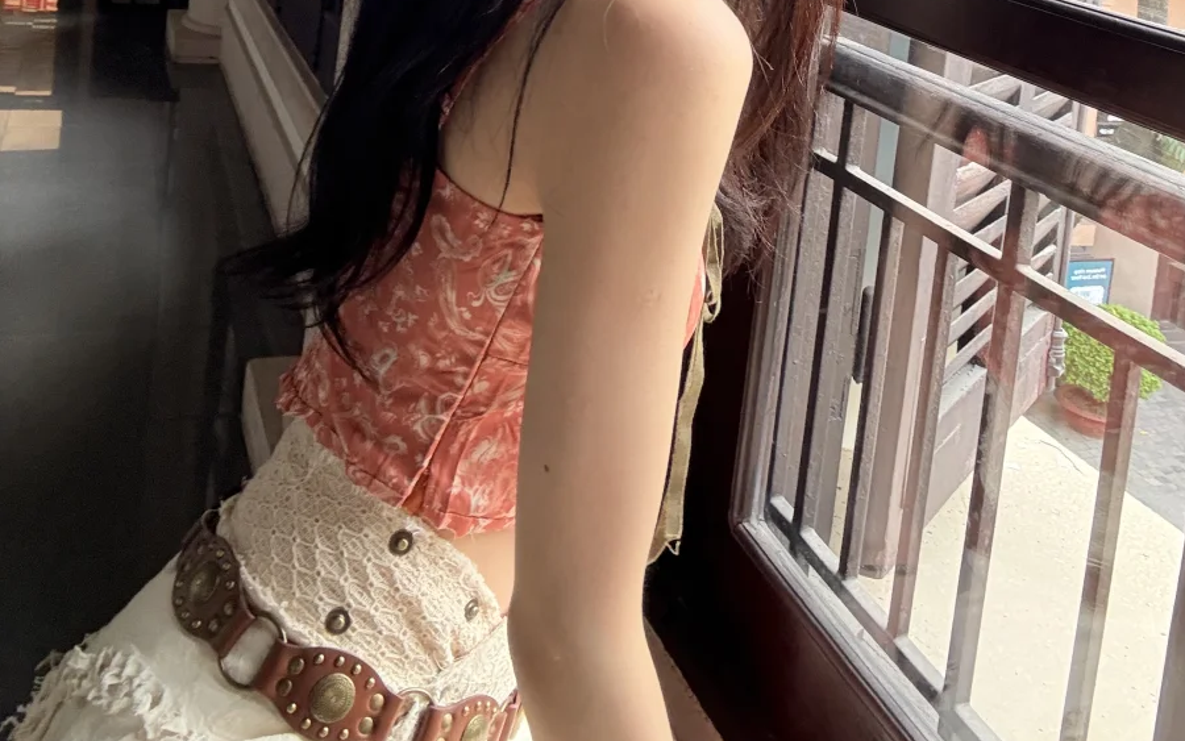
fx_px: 1260
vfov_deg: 29.3
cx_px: 708
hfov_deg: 50.1
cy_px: -93
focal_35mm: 39
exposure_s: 1/60
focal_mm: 2.69
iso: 100
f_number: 1.9
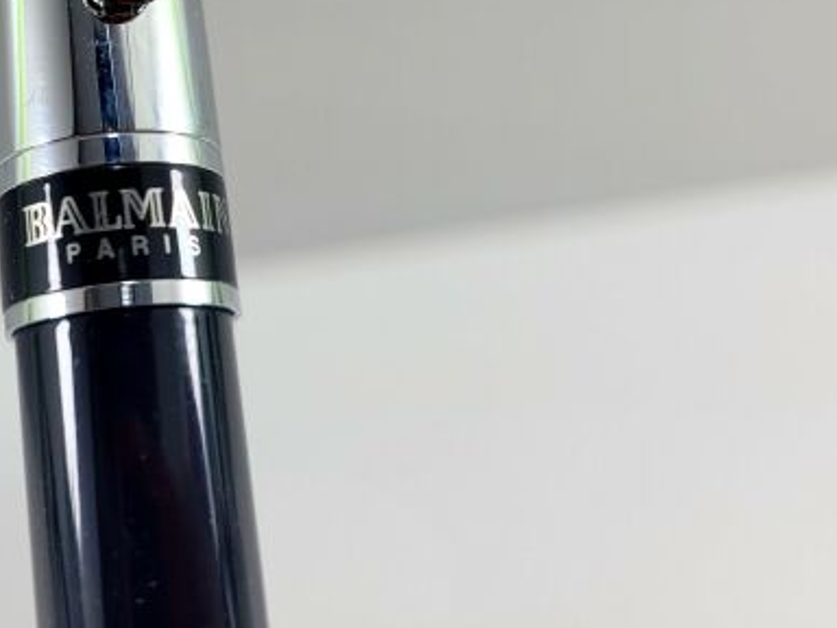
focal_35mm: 52
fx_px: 1257
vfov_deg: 26.6
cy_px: 3
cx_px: 31
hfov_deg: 34.1
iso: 40
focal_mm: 5.4
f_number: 1.8
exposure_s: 1/199
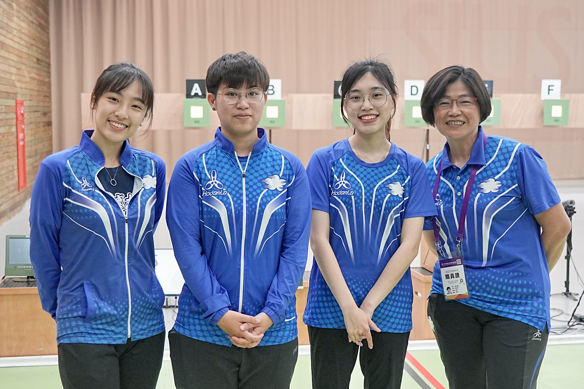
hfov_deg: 43.6
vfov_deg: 29.9
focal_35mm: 45
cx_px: 292
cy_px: 194
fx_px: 730
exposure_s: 1/250
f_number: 4
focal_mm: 30
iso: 1600
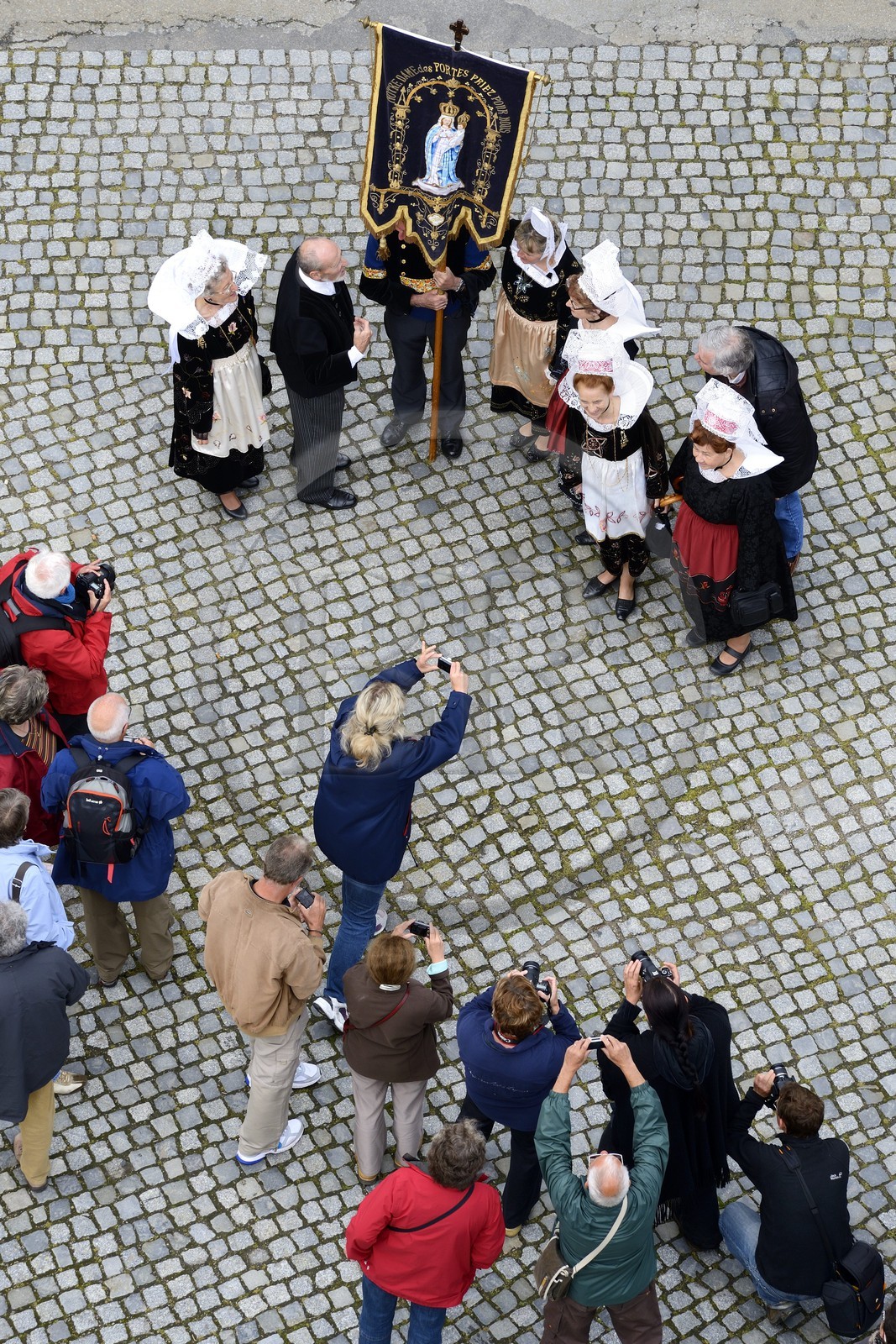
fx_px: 7464
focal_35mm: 200
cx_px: 448
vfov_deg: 10.3
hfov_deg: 6.9
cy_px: 672
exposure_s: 1/250
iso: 400
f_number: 8
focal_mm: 200
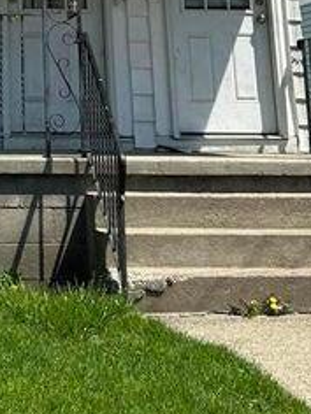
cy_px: -221
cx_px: -72
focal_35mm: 104
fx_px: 1246
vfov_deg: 17.0
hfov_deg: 13.8
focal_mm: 6.86
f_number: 1.78
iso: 80
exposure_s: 1/5000
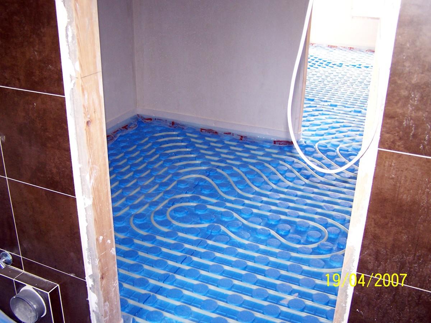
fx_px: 473
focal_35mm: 38
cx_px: 216
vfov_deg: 37.7
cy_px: 162
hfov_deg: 49.0
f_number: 2.8
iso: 140
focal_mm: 6.3
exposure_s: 1/60
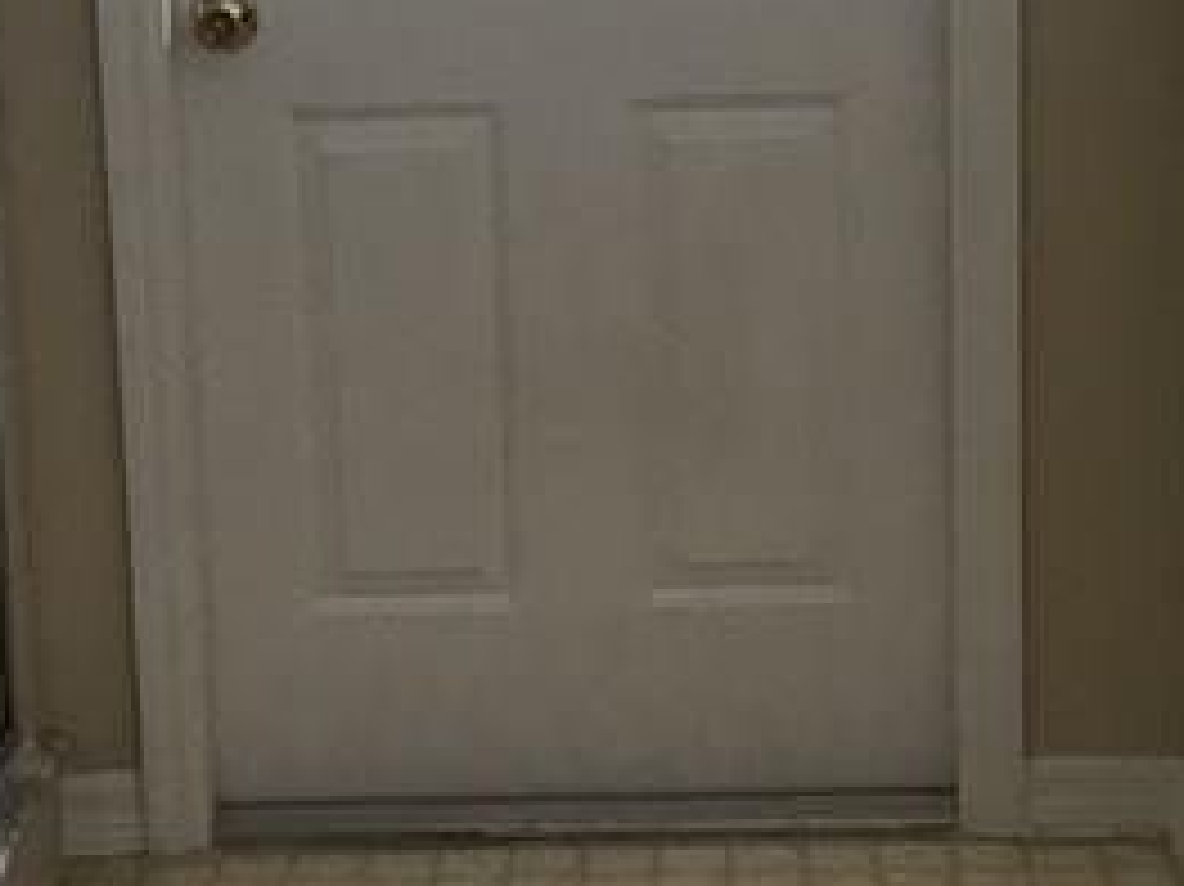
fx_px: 3727
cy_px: 315
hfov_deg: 18.1
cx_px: 545
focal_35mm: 109
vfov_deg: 13.6
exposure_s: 1/20
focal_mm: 3.99
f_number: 1.8
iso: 40
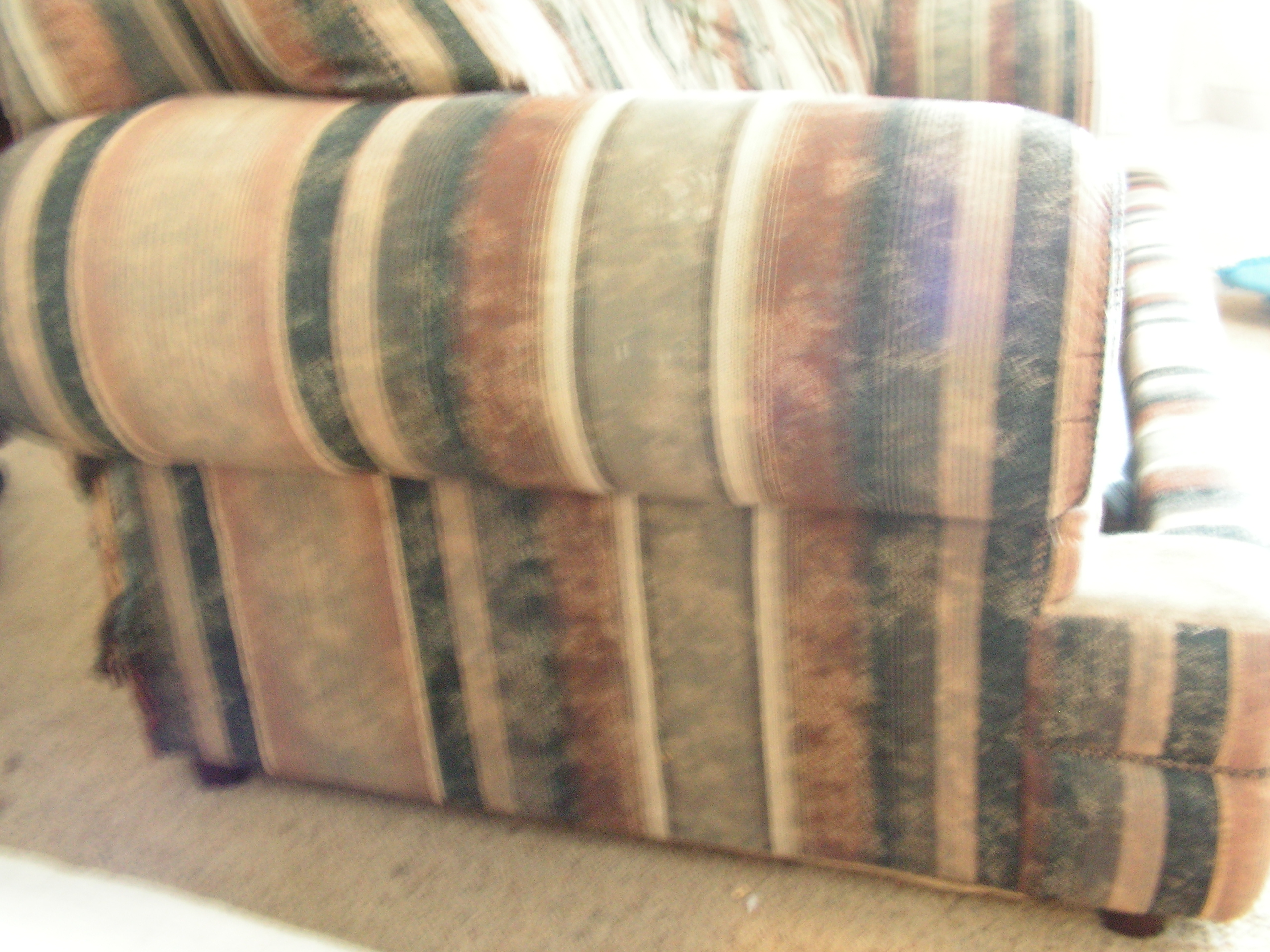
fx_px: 1321
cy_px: 476
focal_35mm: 36
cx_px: 635
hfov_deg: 51.4
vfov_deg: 39.7
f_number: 3.2
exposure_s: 1/3
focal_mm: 6
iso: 160
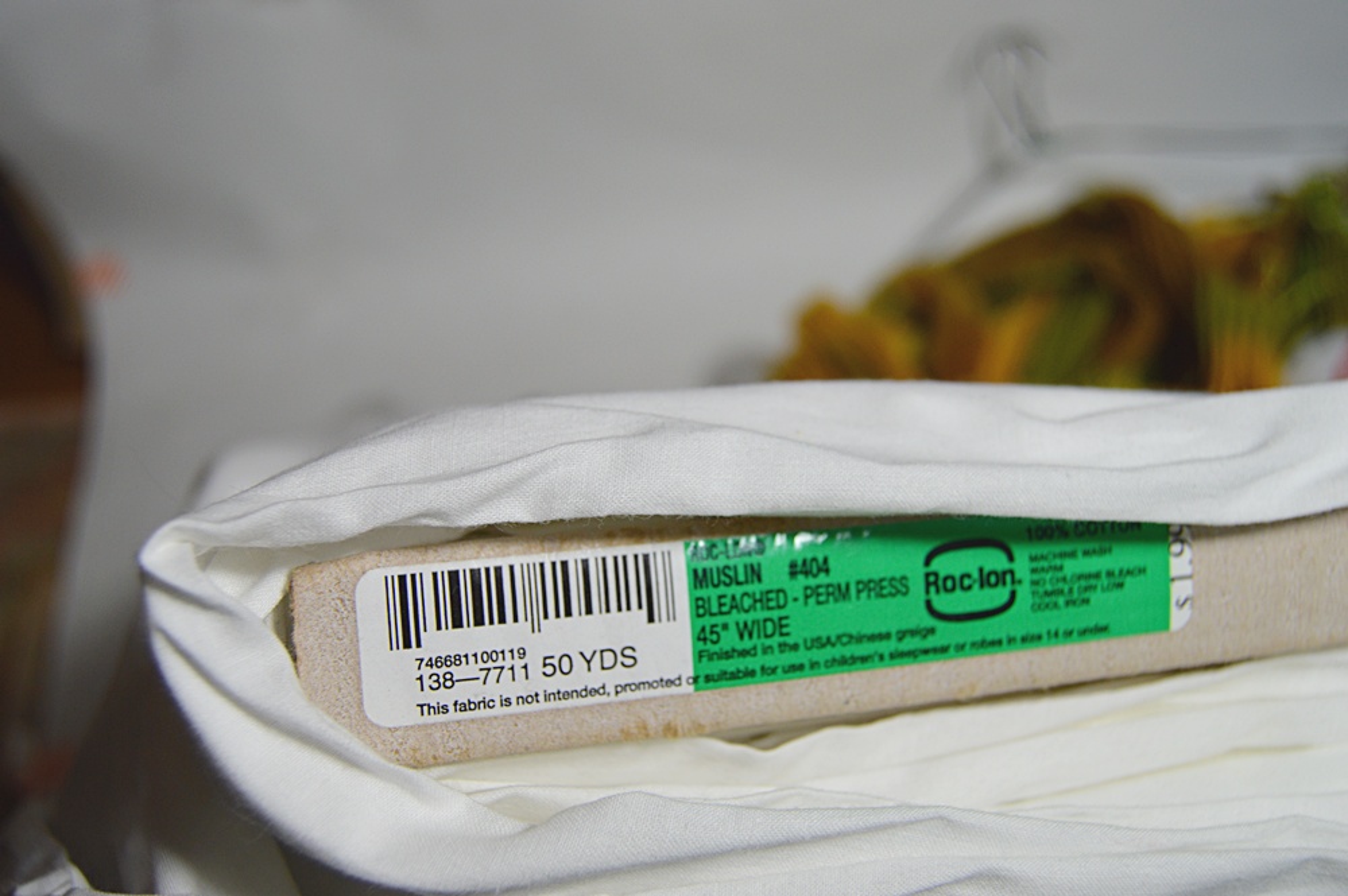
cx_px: 674
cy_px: 448
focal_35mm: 34
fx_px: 1291
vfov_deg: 38.3
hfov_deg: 55.1
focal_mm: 23
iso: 400
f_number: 4.5
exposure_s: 1/80
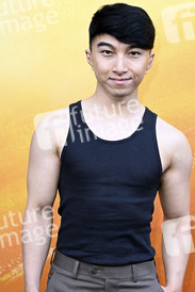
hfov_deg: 11.3
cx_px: 119
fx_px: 982
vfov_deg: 16.9
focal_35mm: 121
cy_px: 178
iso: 1250
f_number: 5.6
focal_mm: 83
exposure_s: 1/200
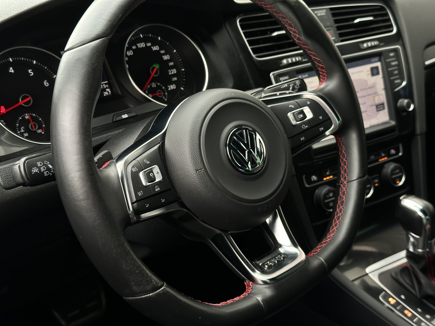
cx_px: 218
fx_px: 603
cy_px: 163
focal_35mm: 48
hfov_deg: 39.7
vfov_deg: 30.3
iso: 64
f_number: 1.78
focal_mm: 6.86
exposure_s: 1/217
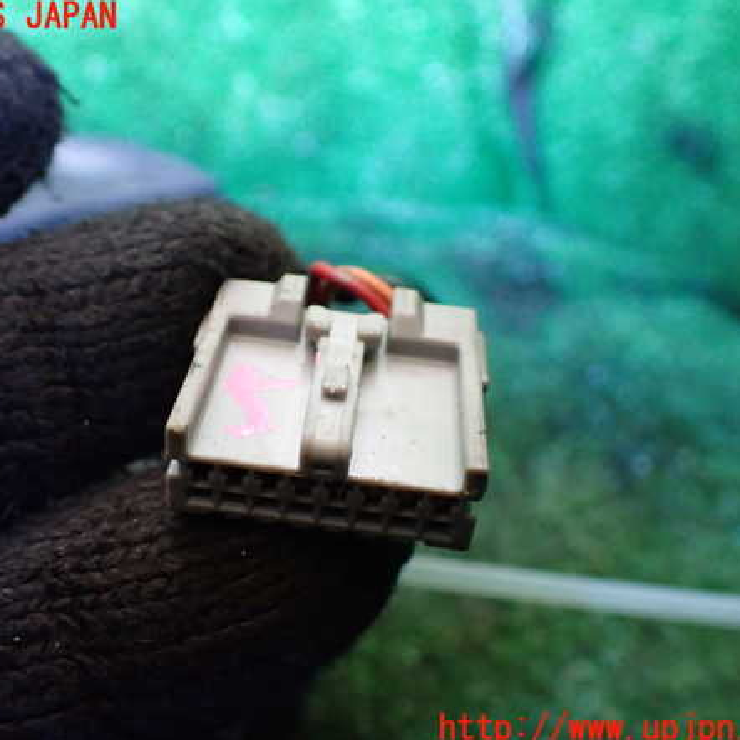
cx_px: 315
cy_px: 373
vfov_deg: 46.0
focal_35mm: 36
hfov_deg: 45.9
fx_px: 871
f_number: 2.3
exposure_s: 1/30
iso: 800
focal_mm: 5.4
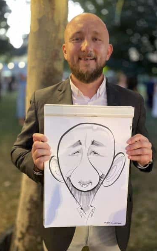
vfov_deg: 66.5
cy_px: 124
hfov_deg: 44.5
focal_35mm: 28
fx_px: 192
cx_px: 81
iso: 640
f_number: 1.6
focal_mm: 4.2
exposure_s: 1/25
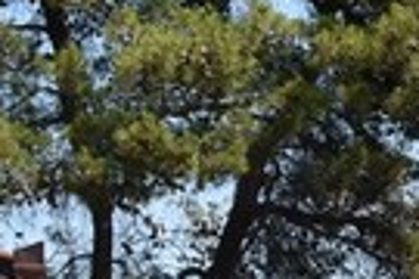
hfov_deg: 7.6
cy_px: 626
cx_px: 1041
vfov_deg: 5.4
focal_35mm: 249
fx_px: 2902
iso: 100
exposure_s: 1/200
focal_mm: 25
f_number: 9
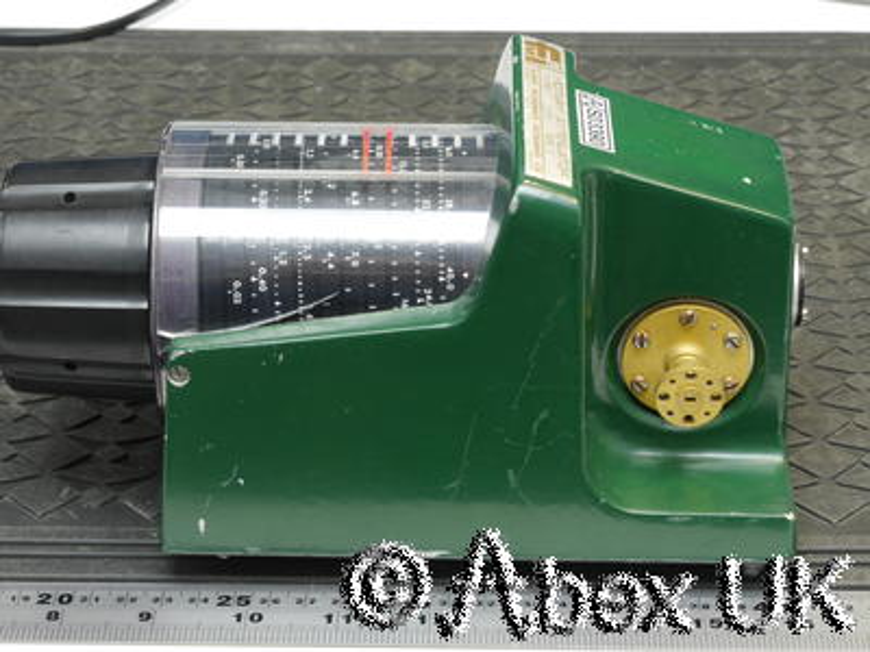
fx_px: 2765
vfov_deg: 13.5
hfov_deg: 17.9
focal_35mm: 110
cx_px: 435
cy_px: 326
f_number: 11
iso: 400
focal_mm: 55
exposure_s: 1/5
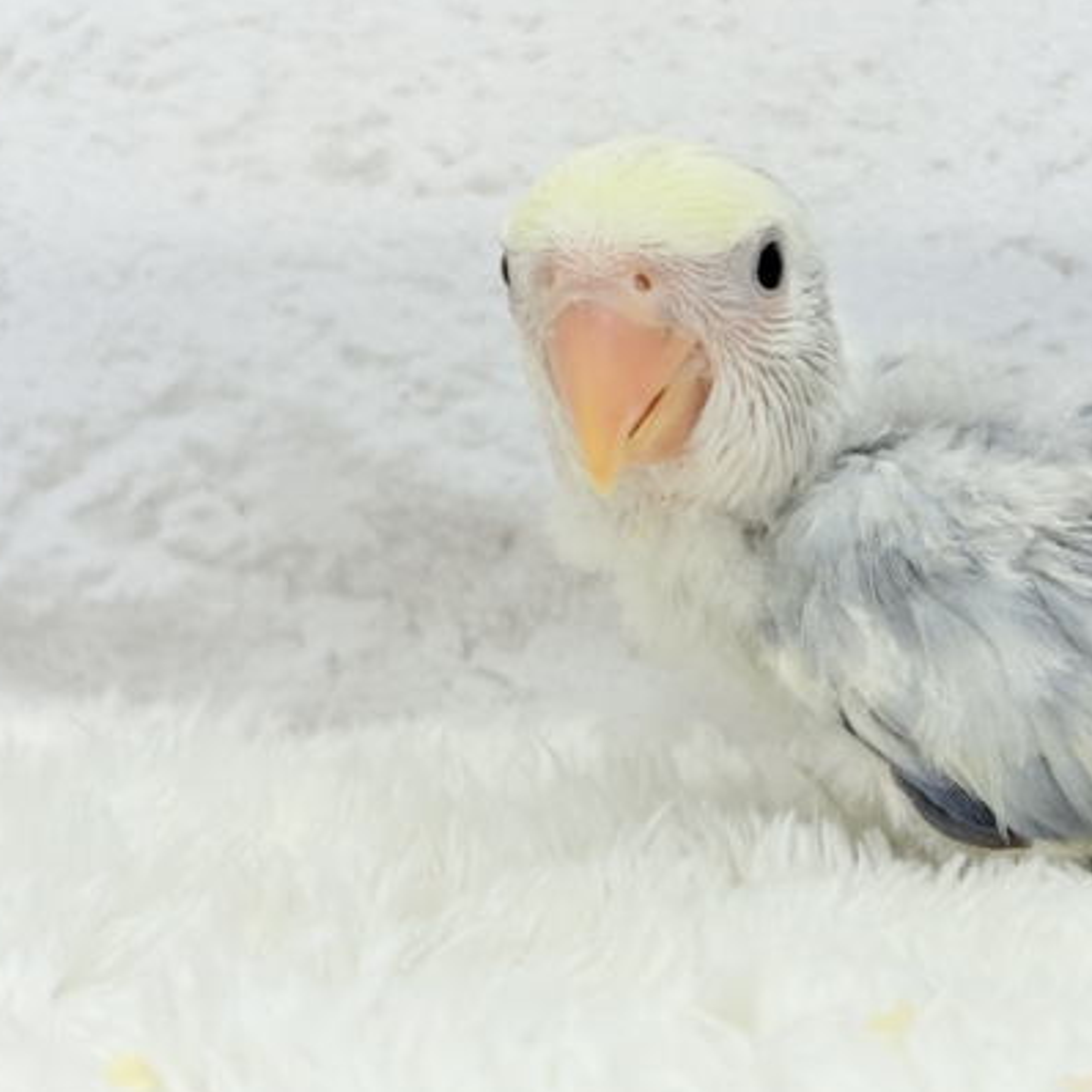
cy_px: 494
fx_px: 2641
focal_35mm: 74
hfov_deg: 23.1
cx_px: 837
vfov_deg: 23.4
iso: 32
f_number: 1.6
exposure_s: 1/50
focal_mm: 5.96
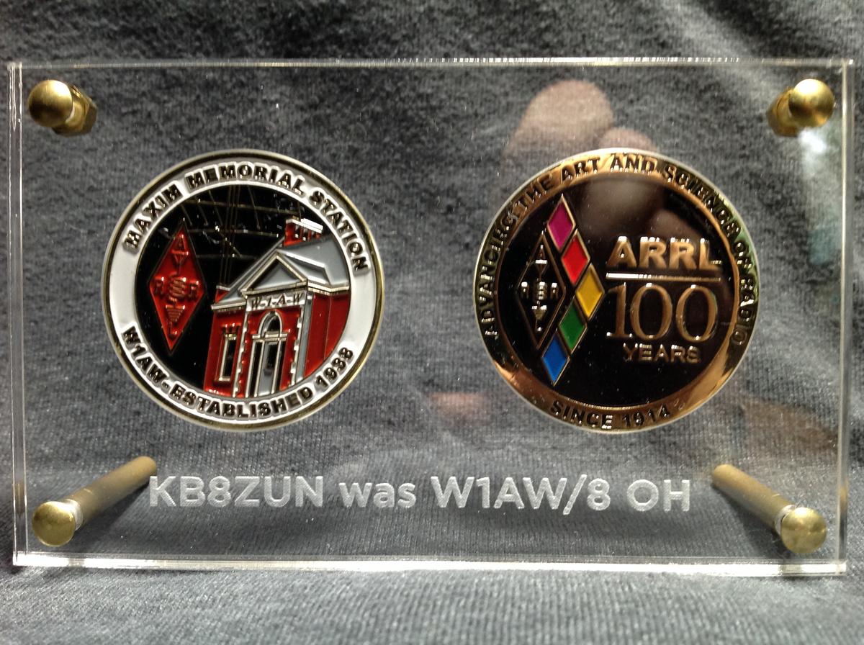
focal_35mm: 35
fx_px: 872
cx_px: 432
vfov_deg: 40.6
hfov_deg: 52.7
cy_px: 322
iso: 160
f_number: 2.4
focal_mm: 4.28
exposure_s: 1/15
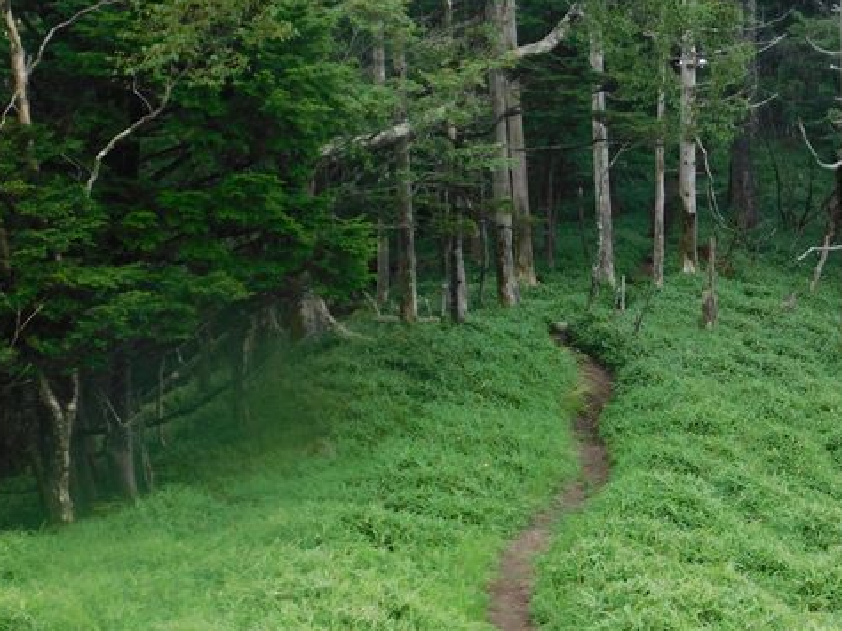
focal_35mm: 76
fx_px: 1848
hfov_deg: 25.2
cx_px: 691
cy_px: 373
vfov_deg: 19.4
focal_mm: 8
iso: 125
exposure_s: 1/200
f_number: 3.7
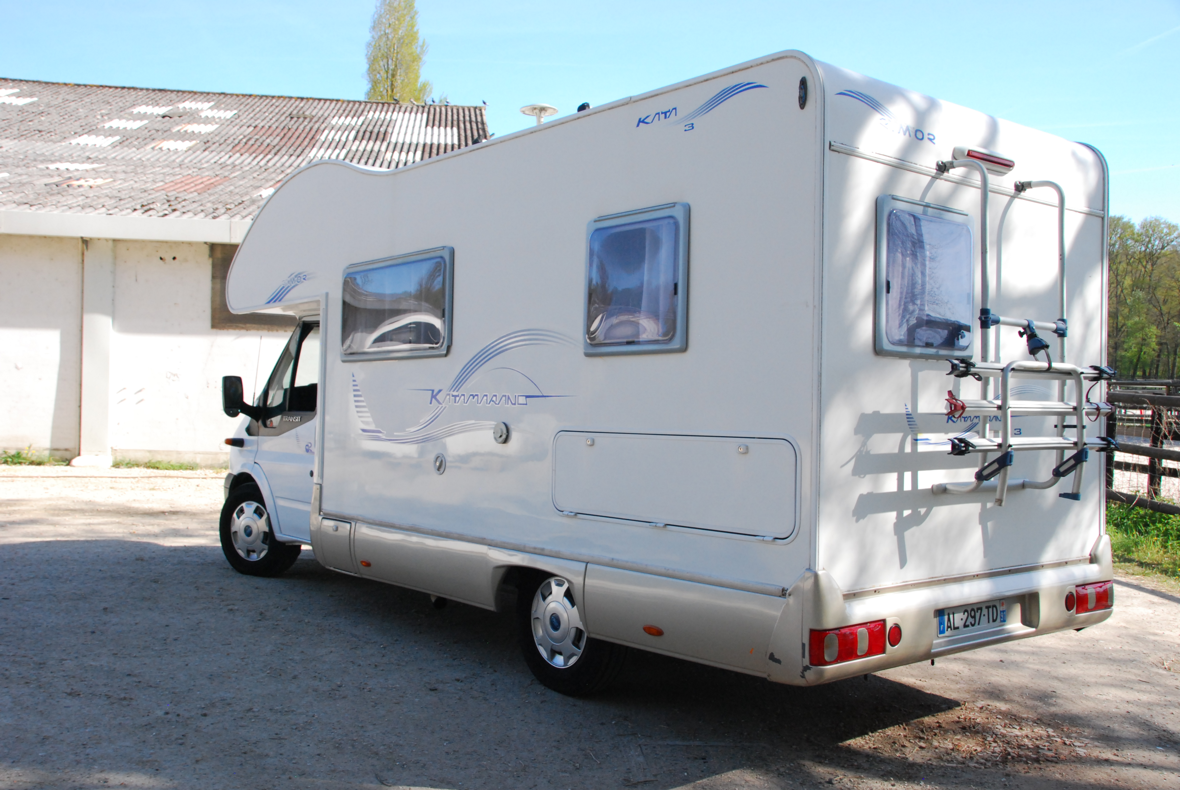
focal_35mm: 33
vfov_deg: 40.1
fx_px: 1083
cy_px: 395
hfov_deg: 57.2
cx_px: 590
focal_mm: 22
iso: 800
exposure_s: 1/400
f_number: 10
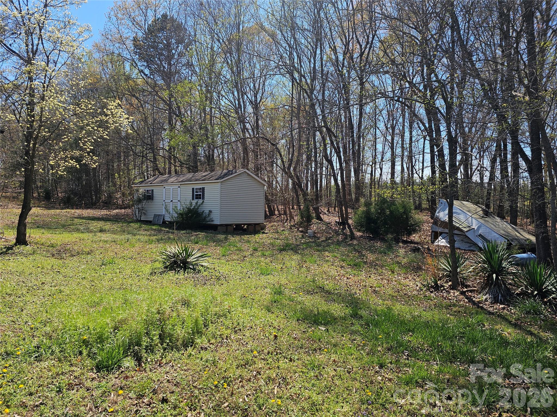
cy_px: 208
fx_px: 370
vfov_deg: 58.9
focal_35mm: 23
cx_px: 278
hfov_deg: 73.9
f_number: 1.7
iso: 10
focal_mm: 6.3
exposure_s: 1/519
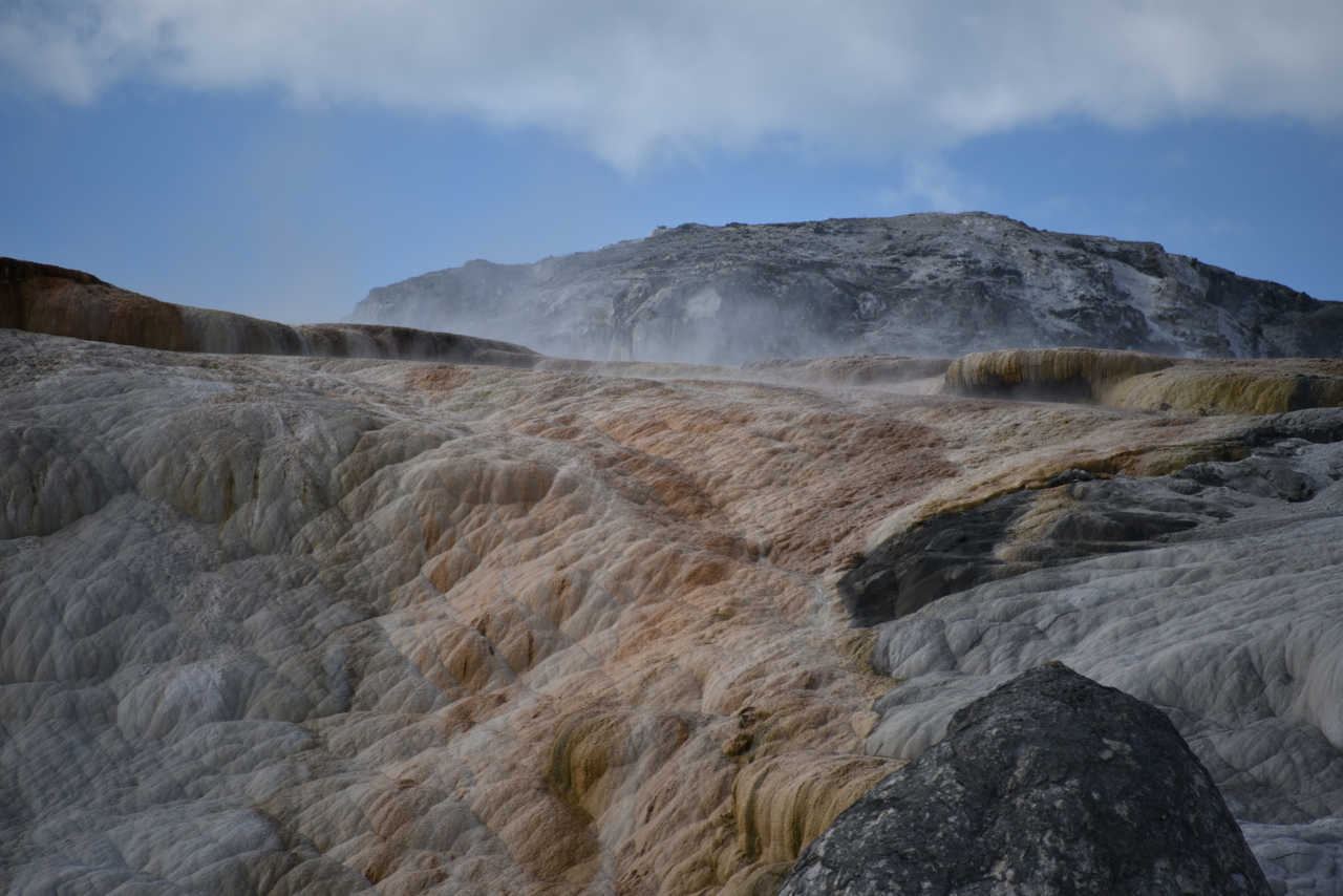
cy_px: 448
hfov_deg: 6.9
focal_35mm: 300
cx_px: 672
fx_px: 11193
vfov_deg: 4.6
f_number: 5.6
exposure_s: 1/640
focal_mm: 300
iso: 110
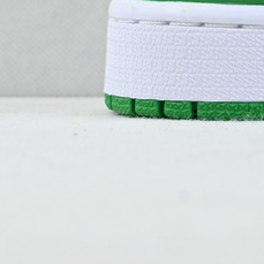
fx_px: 1754
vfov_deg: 8.4
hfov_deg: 7.9
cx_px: 670
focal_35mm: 203
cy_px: -158
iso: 100
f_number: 4.8
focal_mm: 30.5
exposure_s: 1/50
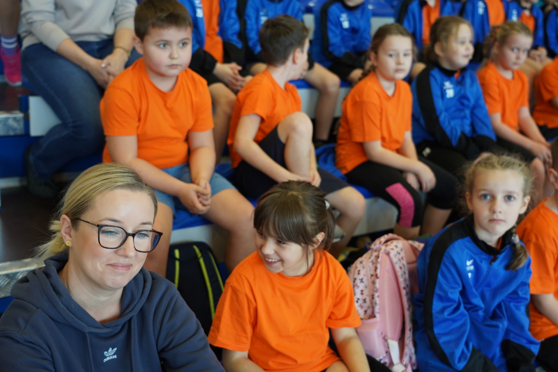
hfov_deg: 47.4
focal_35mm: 41
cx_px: 279
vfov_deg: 32.6
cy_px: 186
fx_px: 636
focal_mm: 41
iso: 1250
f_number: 4
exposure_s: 1/100
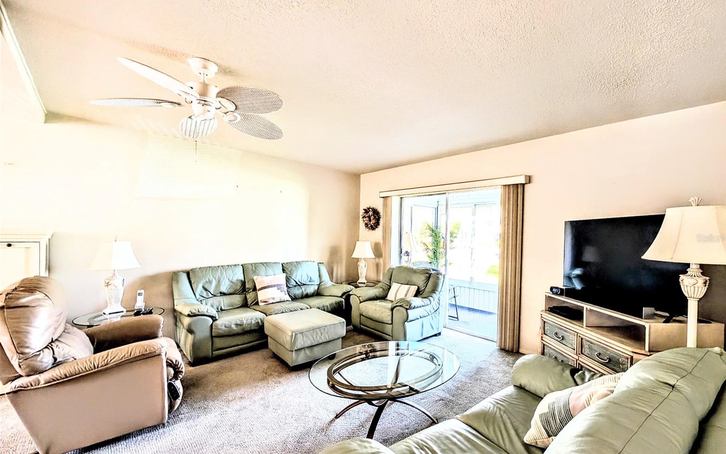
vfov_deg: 82.8
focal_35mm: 13
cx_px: 370
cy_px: 238
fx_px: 257
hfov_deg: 109.3
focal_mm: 2.02
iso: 80
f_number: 1.7
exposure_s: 1/60
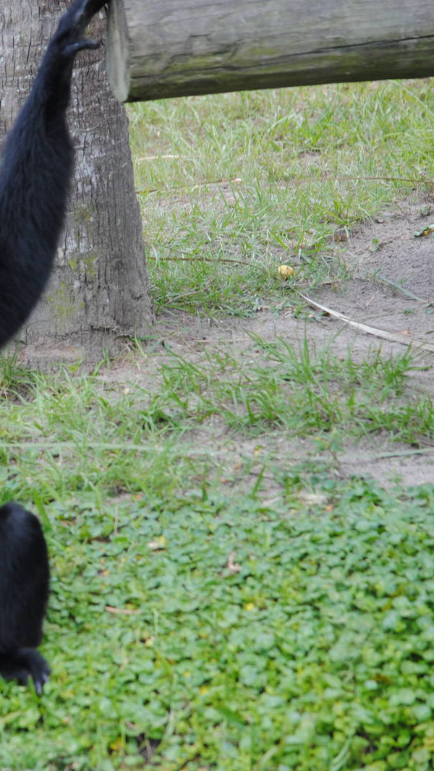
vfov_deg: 7.0
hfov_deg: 4.0
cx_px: -25
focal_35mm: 307
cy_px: 386
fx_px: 6278
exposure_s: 1/125
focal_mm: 130
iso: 200
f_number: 4.8
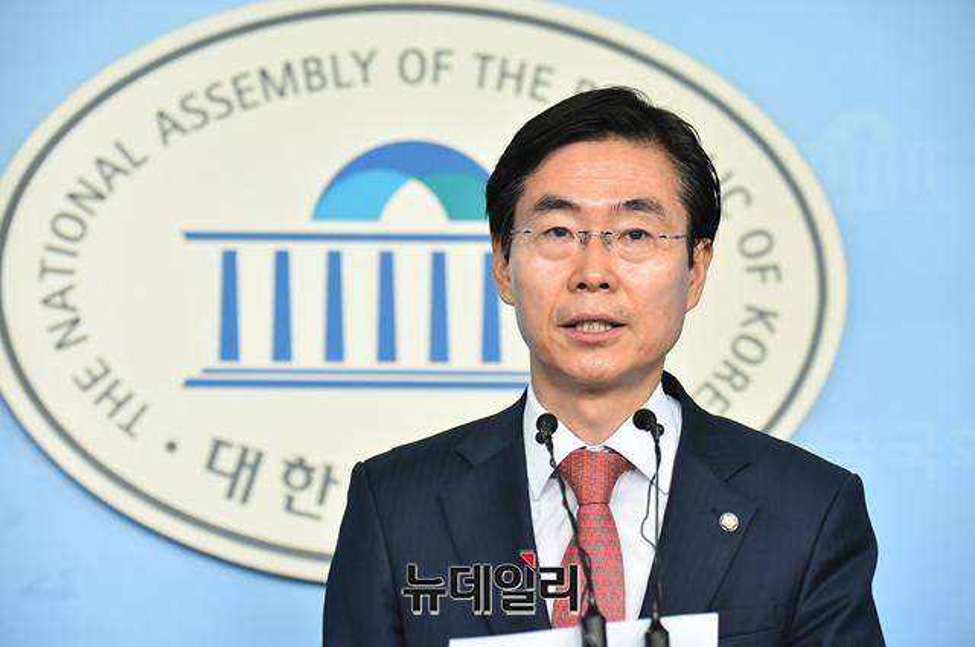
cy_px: 324
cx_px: 488
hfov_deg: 10.6
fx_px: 5274
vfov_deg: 7.0
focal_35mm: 195
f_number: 6.3
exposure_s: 1/250
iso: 5000
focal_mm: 195
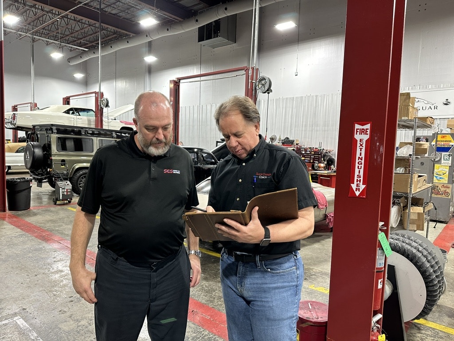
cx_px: 227
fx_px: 315
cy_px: 170
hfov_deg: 71.6
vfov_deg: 56.8
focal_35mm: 24
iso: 200
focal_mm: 6.86
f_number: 1.78
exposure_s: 1/60
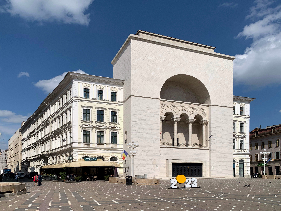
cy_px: 106
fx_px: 211
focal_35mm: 26
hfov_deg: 67.3
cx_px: 140
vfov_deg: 53.1
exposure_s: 1/6897
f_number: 1.8
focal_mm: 4.25
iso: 25
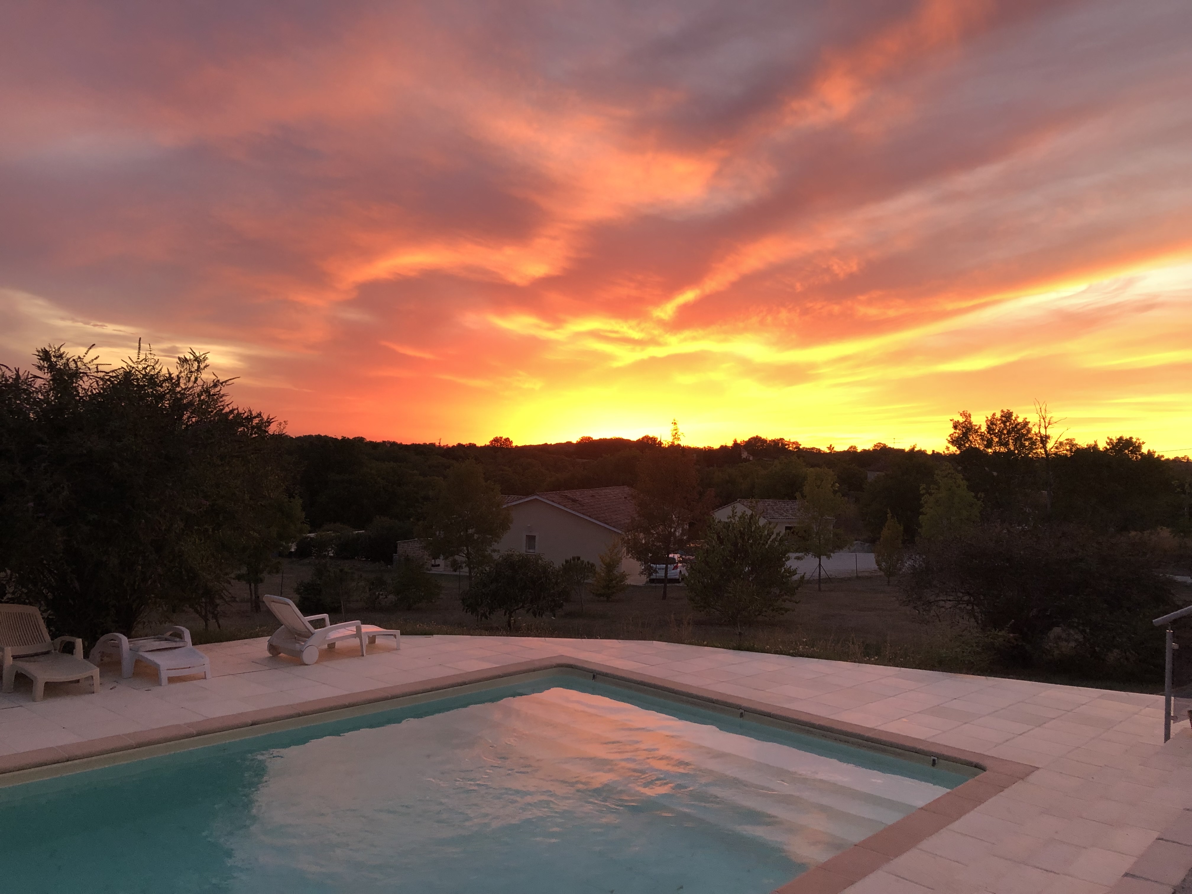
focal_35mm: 28
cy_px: 447
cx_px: 596
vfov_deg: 49.7
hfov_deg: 63.4
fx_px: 964
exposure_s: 1/30
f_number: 1.8
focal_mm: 3.99
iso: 32
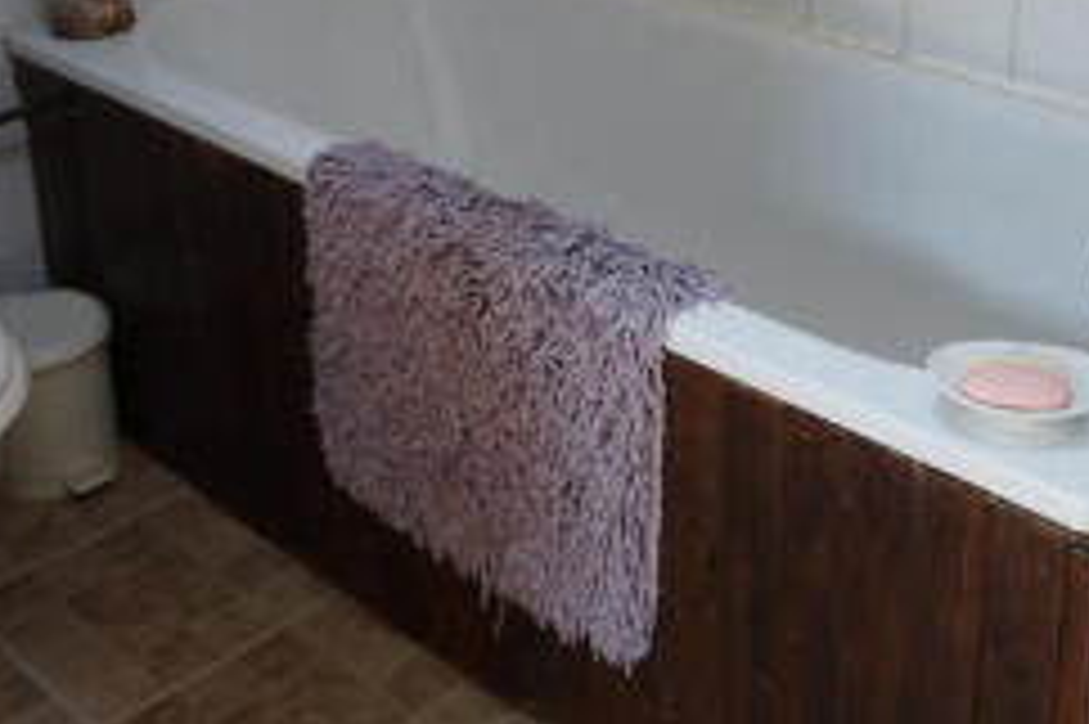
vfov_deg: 24.8
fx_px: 1602
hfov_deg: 36.7
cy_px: 79
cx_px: 814
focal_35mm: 53
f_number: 3.5
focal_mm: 18
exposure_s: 1/40
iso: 200
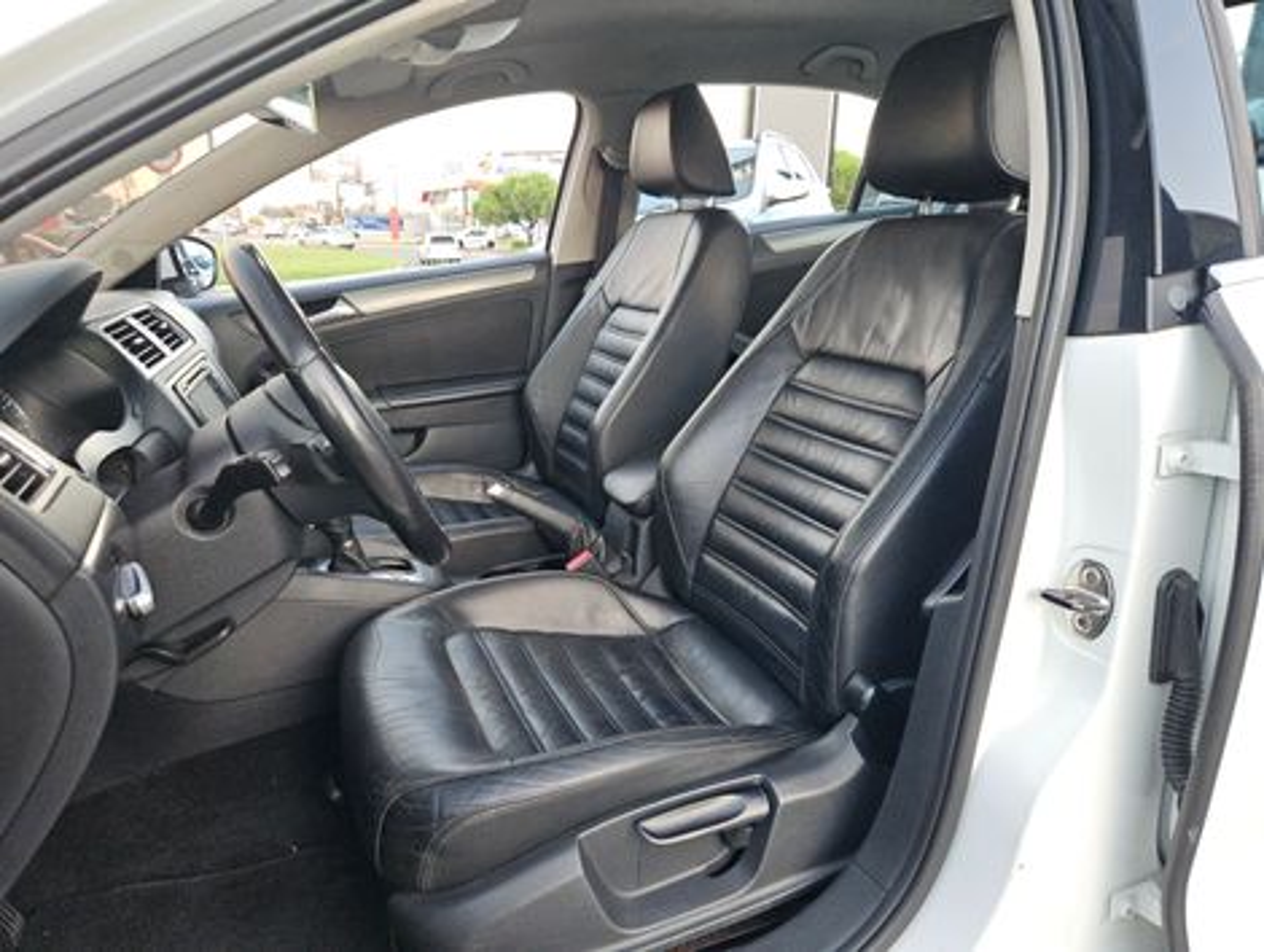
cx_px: 632
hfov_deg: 73.8
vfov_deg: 59.0
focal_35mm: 23
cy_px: 476
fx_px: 841
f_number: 1.8
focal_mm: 5.4
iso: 320
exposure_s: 1/120
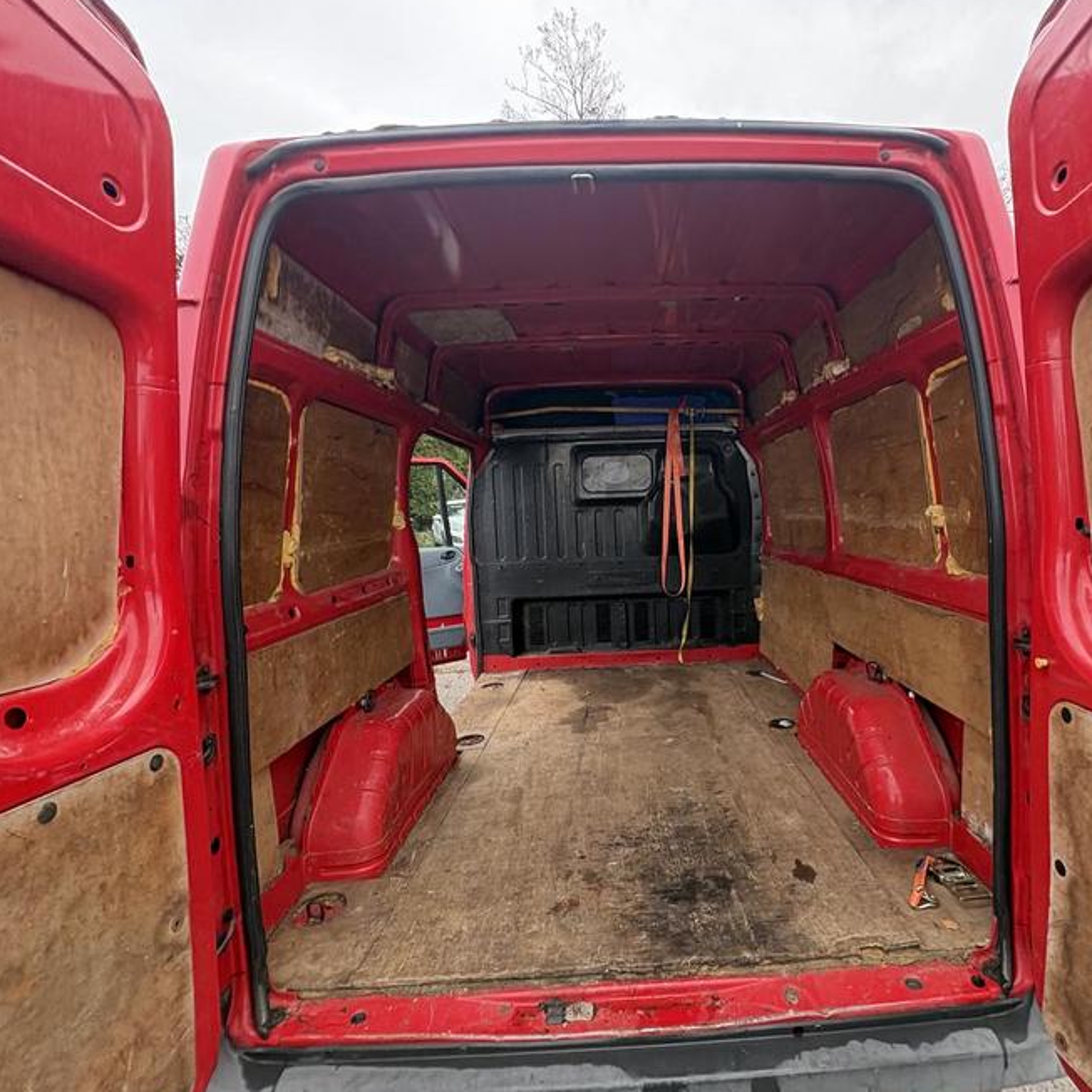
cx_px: 638
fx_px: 607
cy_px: 543
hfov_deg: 83.2
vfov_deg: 84.0
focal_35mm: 17
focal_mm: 2.22
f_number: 2.2
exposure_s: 1/117
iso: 125
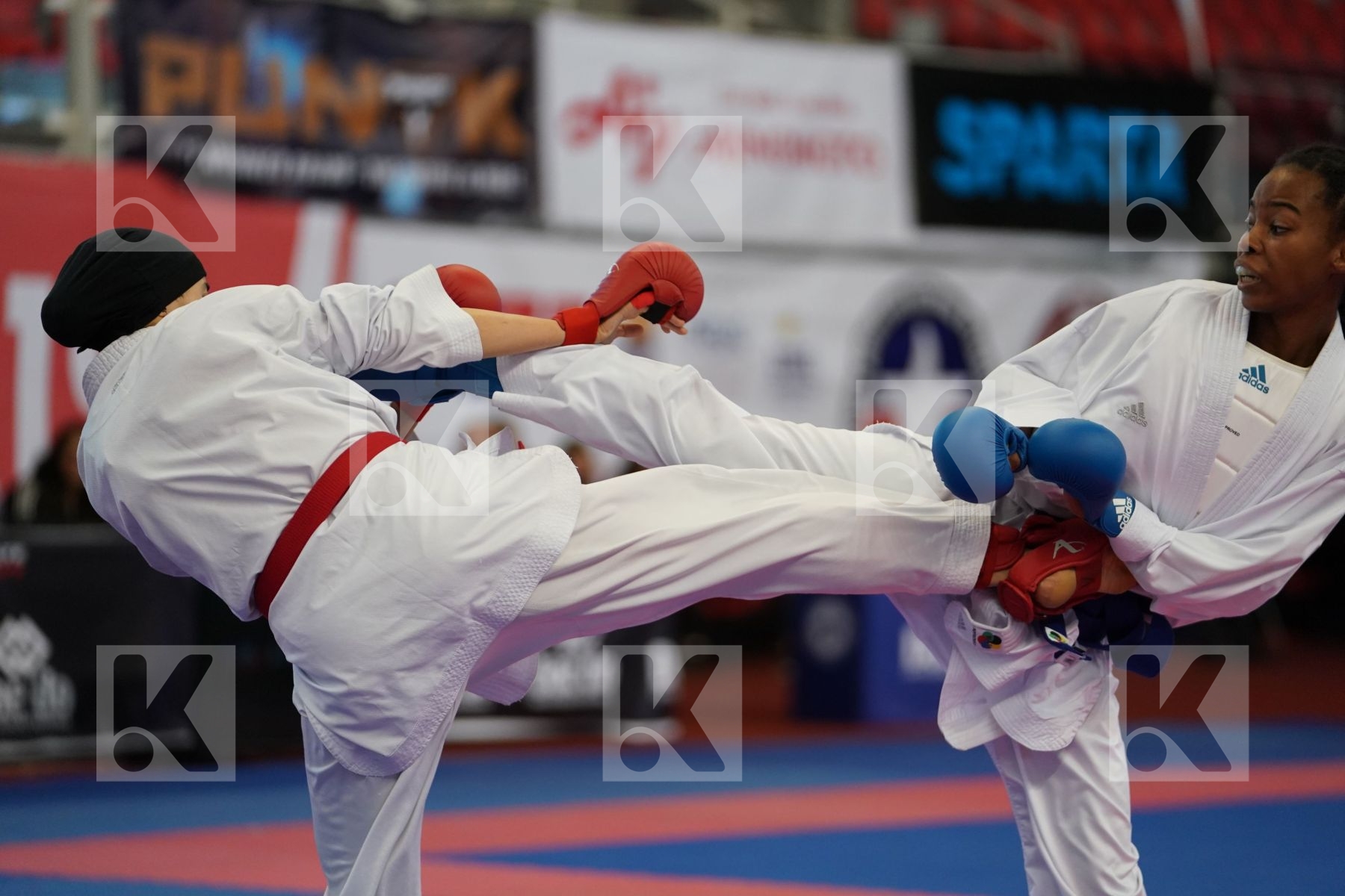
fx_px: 6015
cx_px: 672
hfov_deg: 12.8
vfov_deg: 8.5
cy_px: 448
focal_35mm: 161
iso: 2500
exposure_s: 1/1000
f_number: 2.8
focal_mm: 161
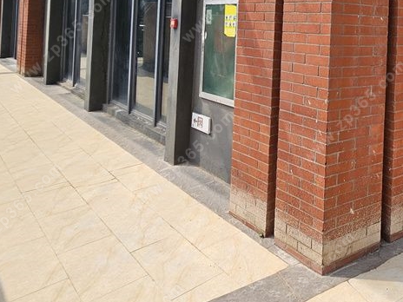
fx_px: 326
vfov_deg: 44.6
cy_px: 23
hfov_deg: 53.9
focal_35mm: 28
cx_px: 375
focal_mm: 2.2
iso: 50
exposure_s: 1/1195
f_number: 2.2
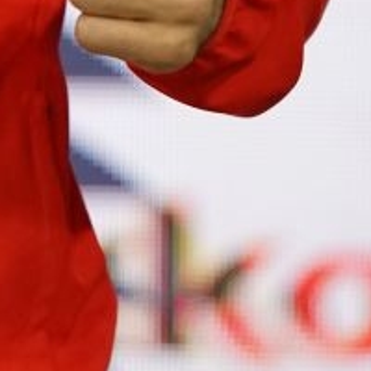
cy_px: -384
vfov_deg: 0.9
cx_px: -312
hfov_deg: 0.9
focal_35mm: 2039
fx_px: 24724
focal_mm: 400
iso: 4000
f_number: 2.8
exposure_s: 1/500
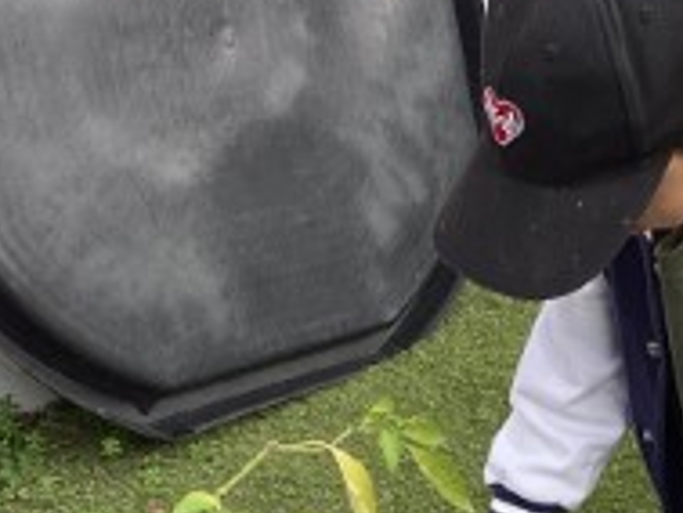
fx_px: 2073
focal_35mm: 105
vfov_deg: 13.9
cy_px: 524
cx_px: 553
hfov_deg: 18.5
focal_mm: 3.3
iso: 25
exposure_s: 1/126
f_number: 2.4
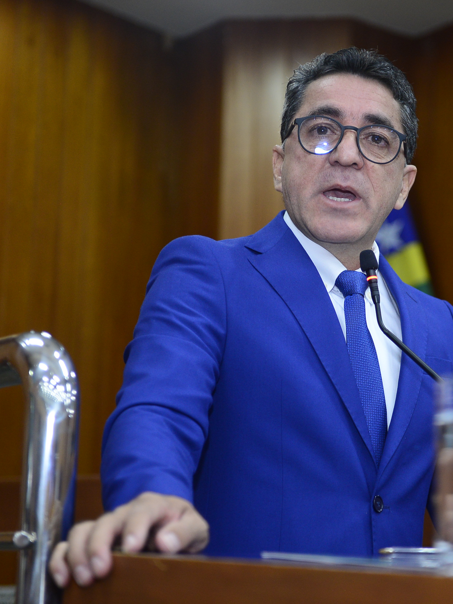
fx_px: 1570
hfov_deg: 16.3
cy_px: 301
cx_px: 366
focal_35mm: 90
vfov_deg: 21.8
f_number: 3.5
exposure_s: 1/125
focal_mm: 62
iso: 1600
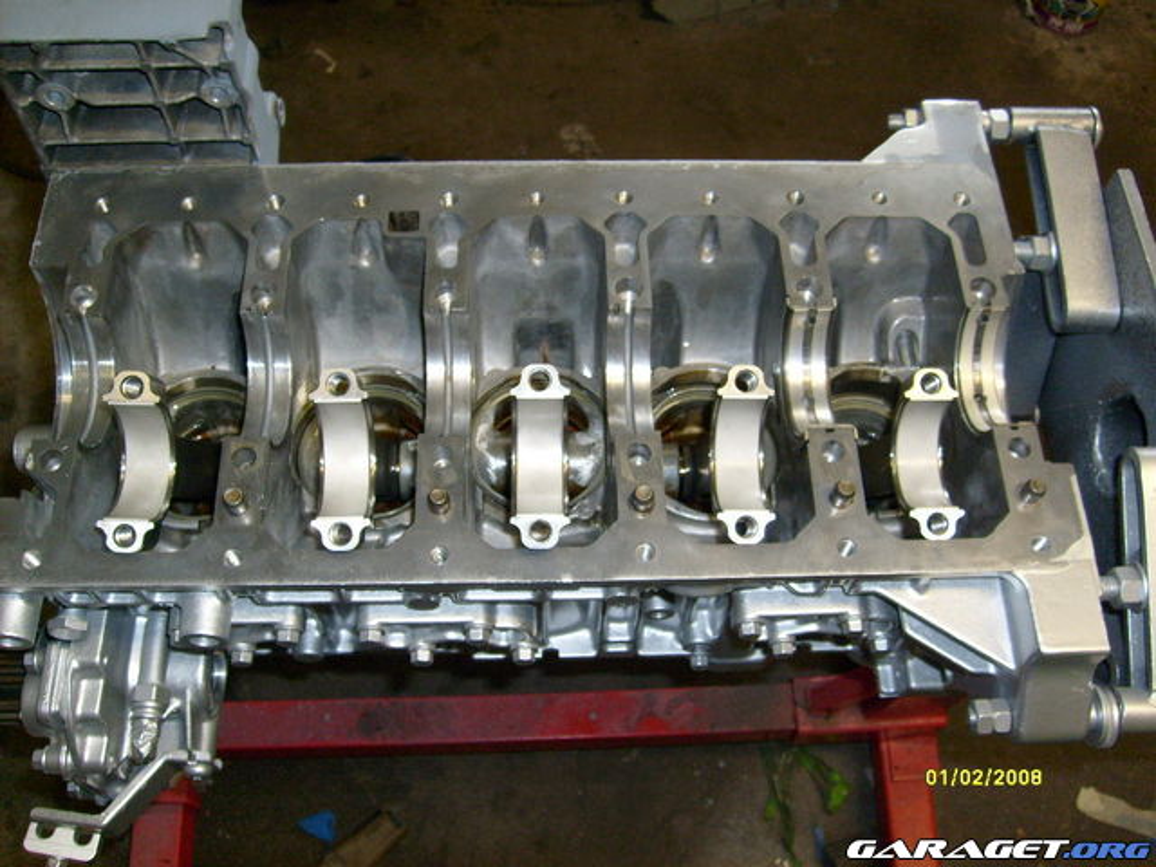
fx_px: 1169
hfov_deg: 52.6
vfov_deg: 40.7
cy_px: 434
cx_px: 578
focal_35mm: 35
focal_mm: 5.8
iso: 100
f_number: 2.8
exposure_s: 1/45
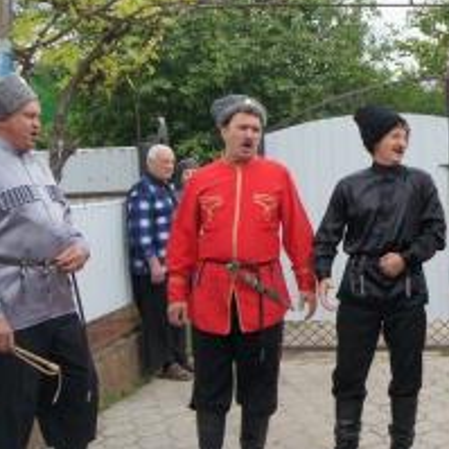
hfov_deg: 25.7
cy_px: 160
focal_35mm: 63
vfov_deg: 27.2
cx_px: 467
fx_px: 925
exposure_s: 1/1000
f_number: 11
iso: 1600
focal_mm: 22
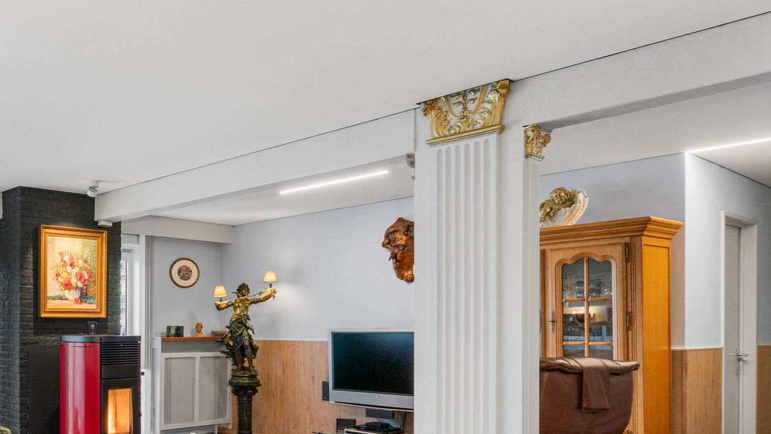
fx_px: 654
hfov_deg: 54.3
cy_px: 330
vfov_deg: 35.8
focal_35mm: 32
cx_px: 98
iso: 250
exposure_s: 1/2.5
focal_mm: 16
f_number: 11
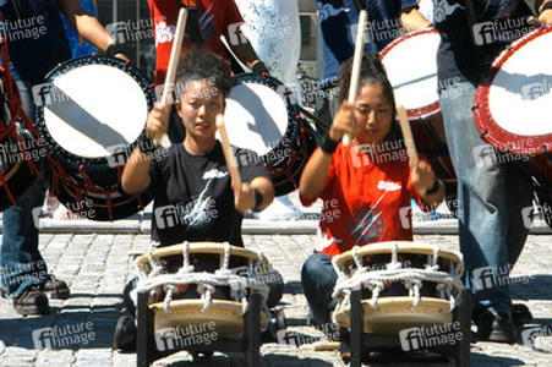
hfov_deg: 20.6
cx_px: 276
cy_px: 184
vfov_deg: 13.8
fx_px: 1517
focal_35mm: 99
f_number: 25
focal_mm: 66
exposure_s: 1/90
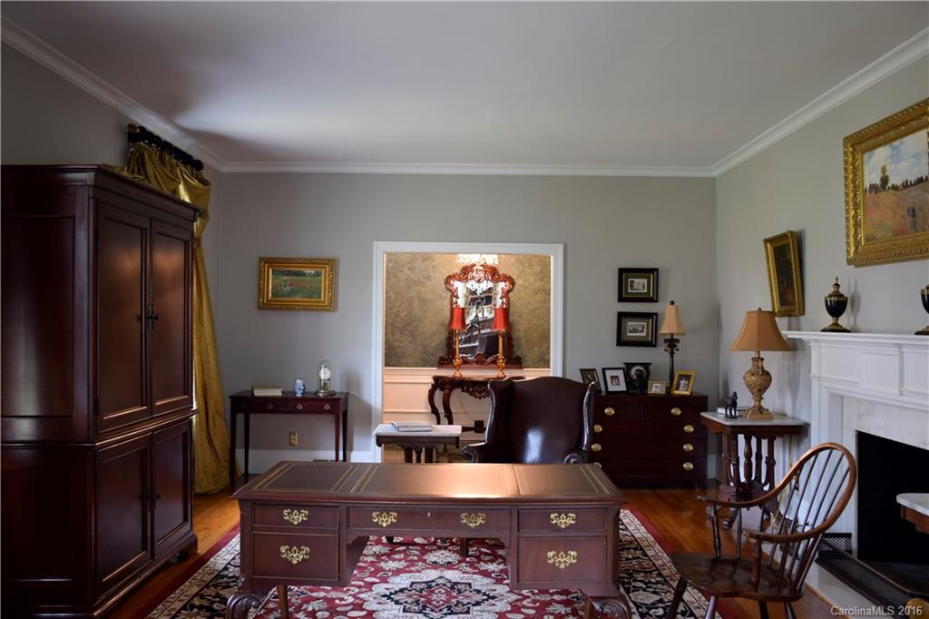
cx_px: 464
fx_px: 774
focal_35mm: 30
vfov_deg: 43.6
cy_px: 310
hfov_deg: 61.9
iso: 100
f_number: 4.5
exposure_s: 1/2.5
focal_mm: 20
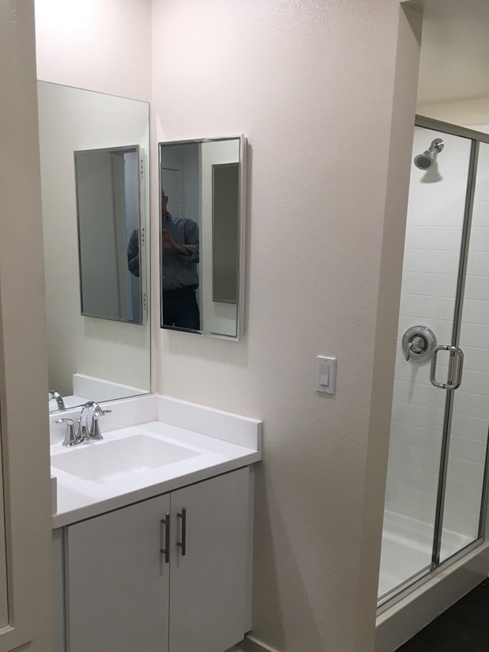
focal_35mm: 36
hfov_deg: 39.7
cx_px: 240
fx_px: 678
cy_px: 383
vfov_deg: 51.1
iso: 25
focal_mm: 4.15
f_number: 2.2
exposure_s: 1/30
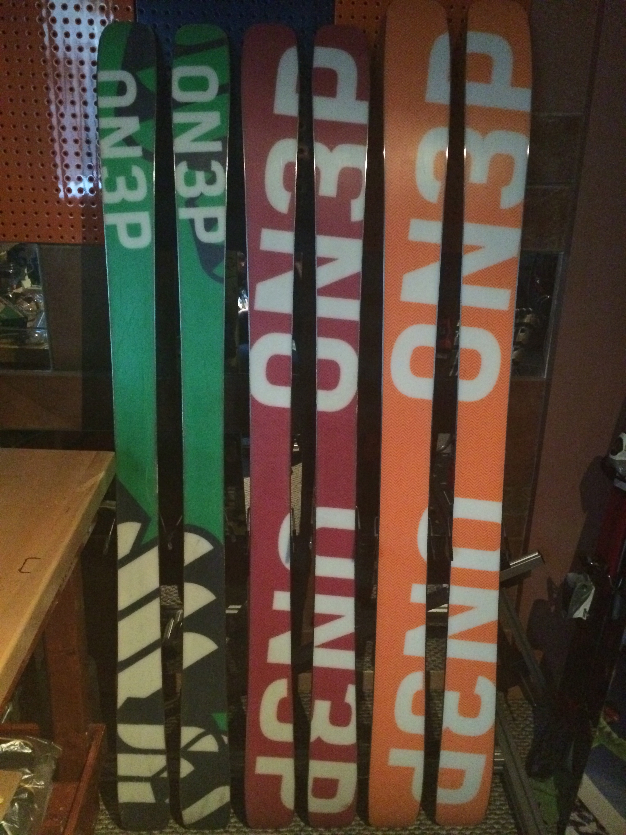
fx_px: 723
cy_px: 418
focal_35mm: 30
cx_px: 313
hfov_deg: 46.8
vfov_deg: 60.0
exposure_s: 1/15
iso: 800
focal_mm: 4.12
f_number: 2.2
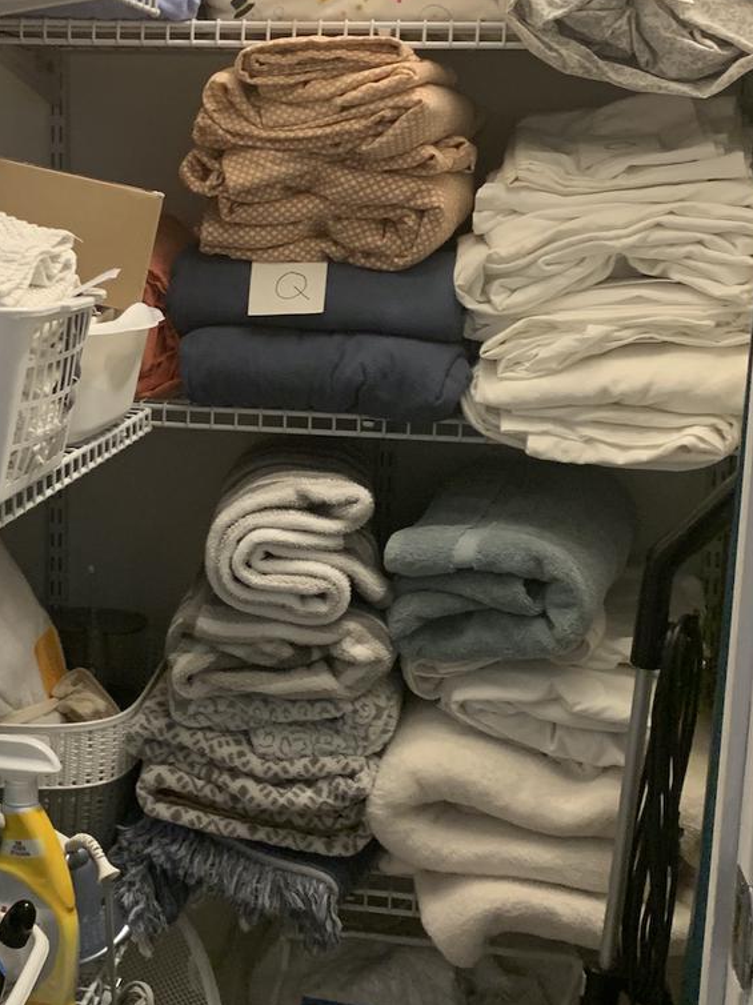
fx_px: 1538
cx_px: 231
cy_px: 456
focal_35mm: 53
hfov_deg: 27.3
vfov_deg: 36.2
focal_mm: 4.25
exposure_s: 1/60
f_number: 1.8
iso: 200
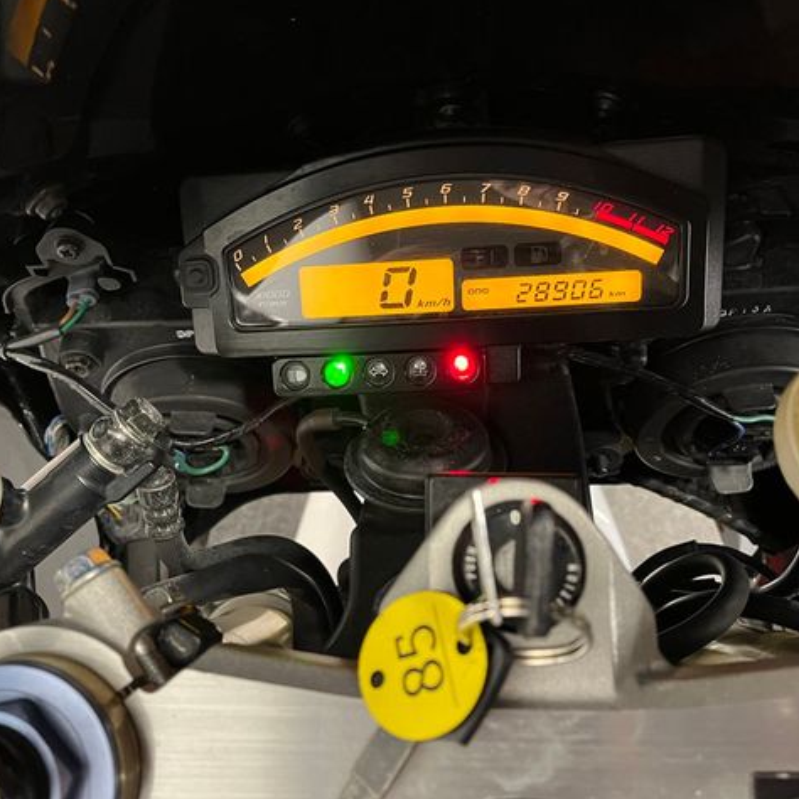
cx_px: 369
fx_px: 810
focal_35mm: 31
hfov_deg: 52.5
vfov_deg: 52.5
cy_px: 396
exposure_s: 1/25
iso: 500
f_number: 1.6
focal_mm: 5.1
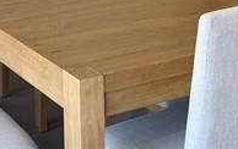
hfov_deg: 14.7
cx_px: 332
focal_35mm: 134
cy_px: -103
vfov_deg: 9.4
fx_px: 871
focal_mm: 6.76
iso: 64
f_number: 1.78
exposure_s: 1/120
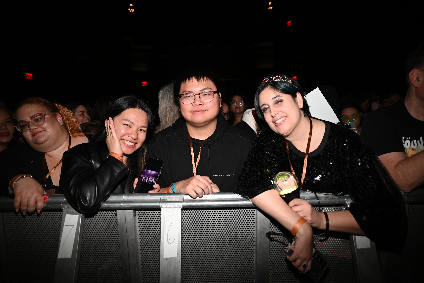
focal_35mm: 20
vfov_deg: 62.0
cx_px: 212
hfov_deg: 84.0
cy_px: 142
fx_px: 236
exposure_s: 1/200
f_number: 2.8
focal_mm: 20
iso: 320
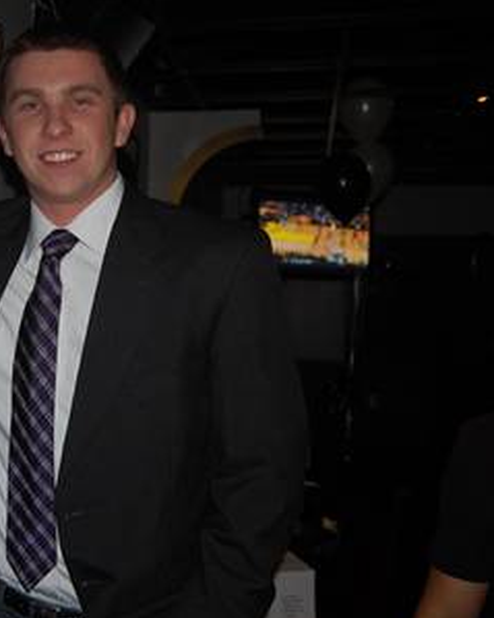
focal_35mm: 47
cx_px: 10
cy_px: 327
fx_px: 859
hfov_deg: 30.1
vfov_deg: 39.5
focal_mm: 20
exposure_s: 1/60
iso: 400
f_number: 3.8
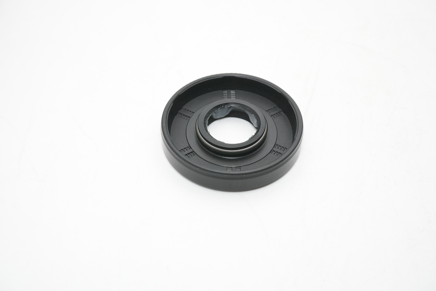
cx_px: 218
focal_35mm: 46
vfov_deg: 28.9
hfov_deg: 42.3
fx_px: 563
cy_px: 146
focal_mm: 31
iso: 2000
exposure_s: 1/160
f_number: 11
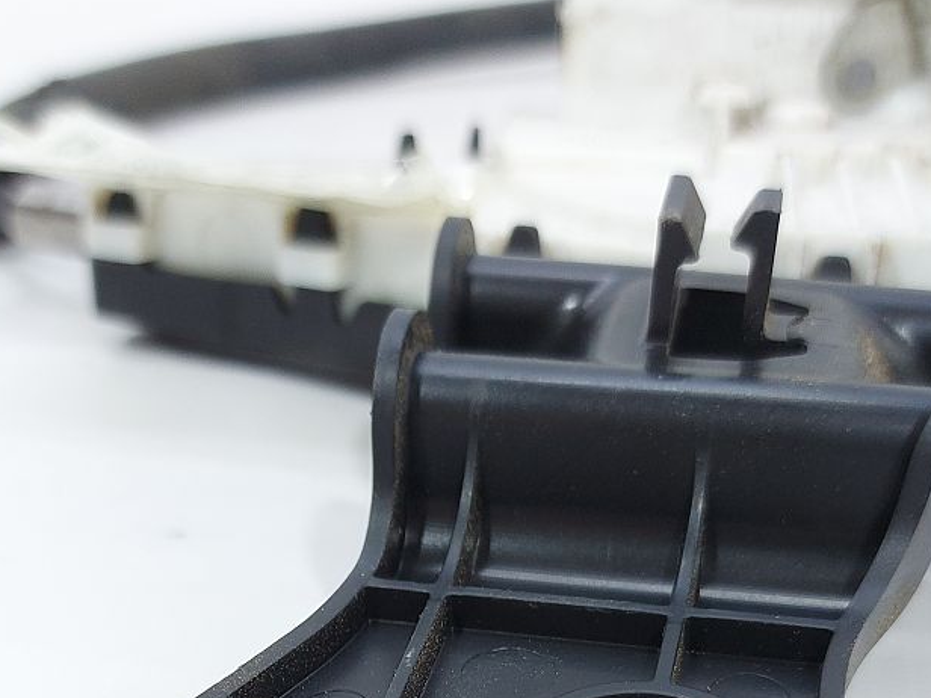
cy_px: 727
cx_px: 401
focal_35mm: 54
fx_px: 1452
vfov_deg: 25.5
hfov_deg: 35.5
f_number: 1.8
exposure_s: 1/50
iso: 80
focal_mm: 5.23
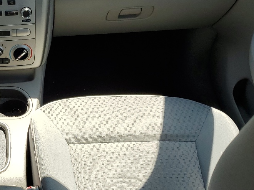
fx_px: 462
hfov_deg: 29.0
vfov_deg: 23.3
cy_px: 101
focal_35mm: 63
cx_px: 7
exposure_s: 1/1250
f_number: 1.5
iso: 50
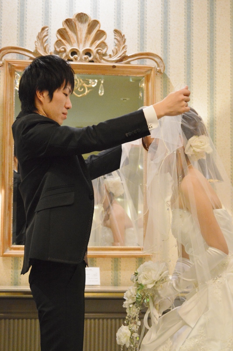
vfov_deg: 24.6
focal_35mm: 82
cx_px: 116
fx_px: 802
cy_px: 176
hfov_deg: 16.5
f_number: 5.6
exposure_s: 1/20
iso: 3200
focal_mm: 55
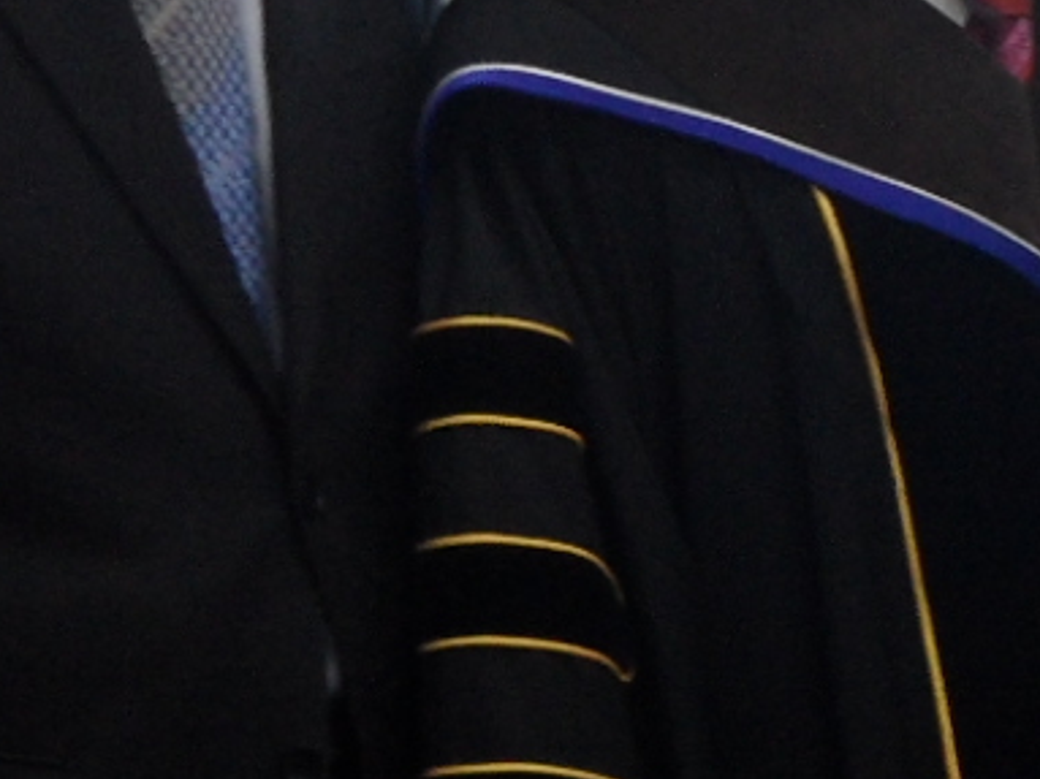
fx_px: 6427
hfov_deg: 8.9
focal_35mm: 214
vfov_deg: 6.9
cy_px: 765
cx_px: 1784
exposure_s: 1/60
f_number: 3.6
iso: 100
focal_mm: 6.5
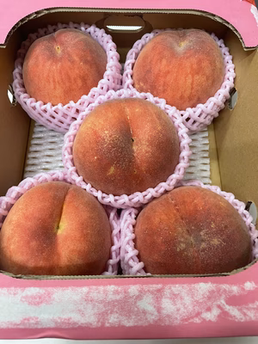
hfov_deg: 53.1
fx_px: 258
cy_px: 172
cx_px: 129
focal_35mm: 26
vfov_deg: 67.3
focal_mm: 4.2
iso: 100
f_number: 1.6
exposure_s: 1/61
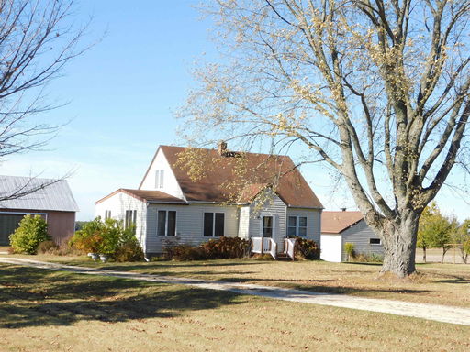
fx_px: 801
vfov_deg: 24.8
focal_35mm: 59
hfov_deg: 32.7
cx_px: 235
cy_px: 176
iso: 125
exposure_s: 1/640
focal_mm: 10.4
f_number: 4
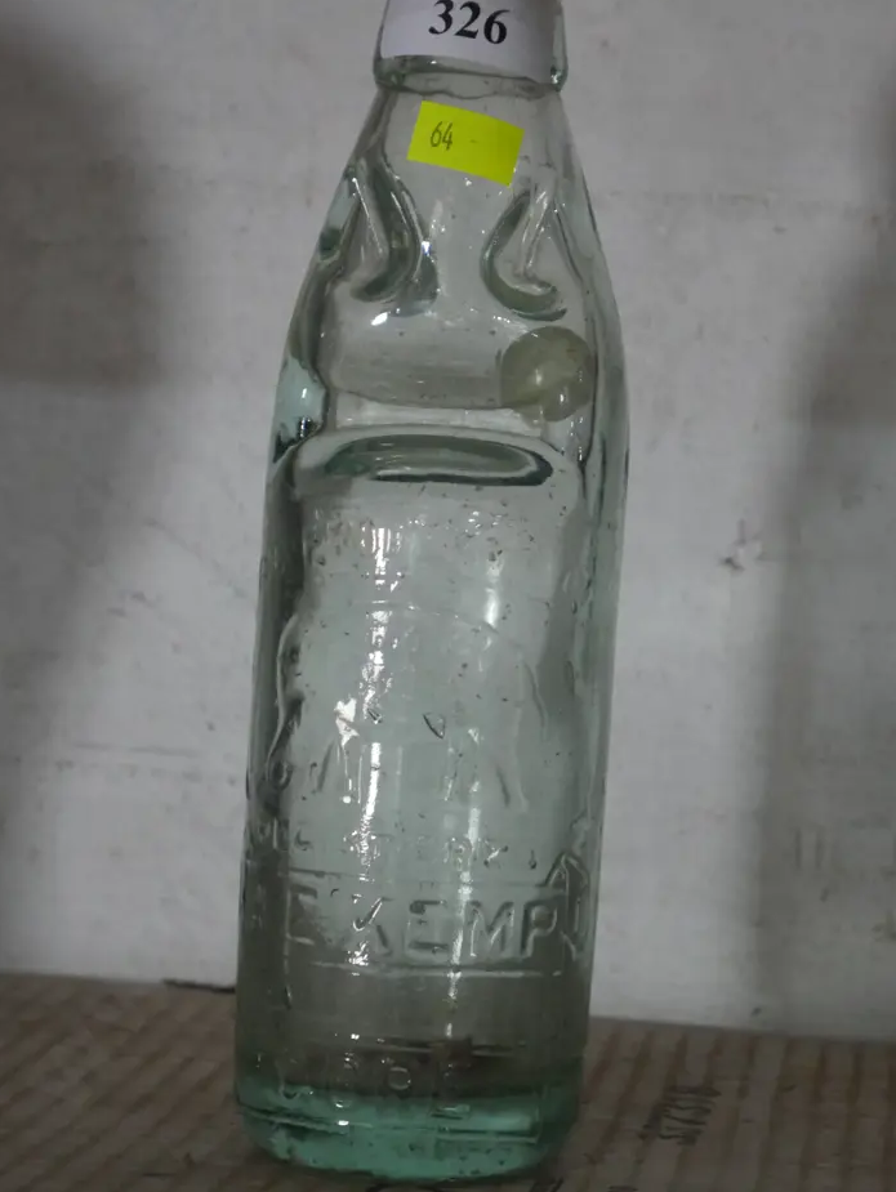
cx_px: 443
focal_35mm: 93
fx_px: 3206
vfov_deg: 21.1
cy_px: 575
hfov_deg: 15.9
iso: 2500
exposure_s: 1/100
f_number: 5.6
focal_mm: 42
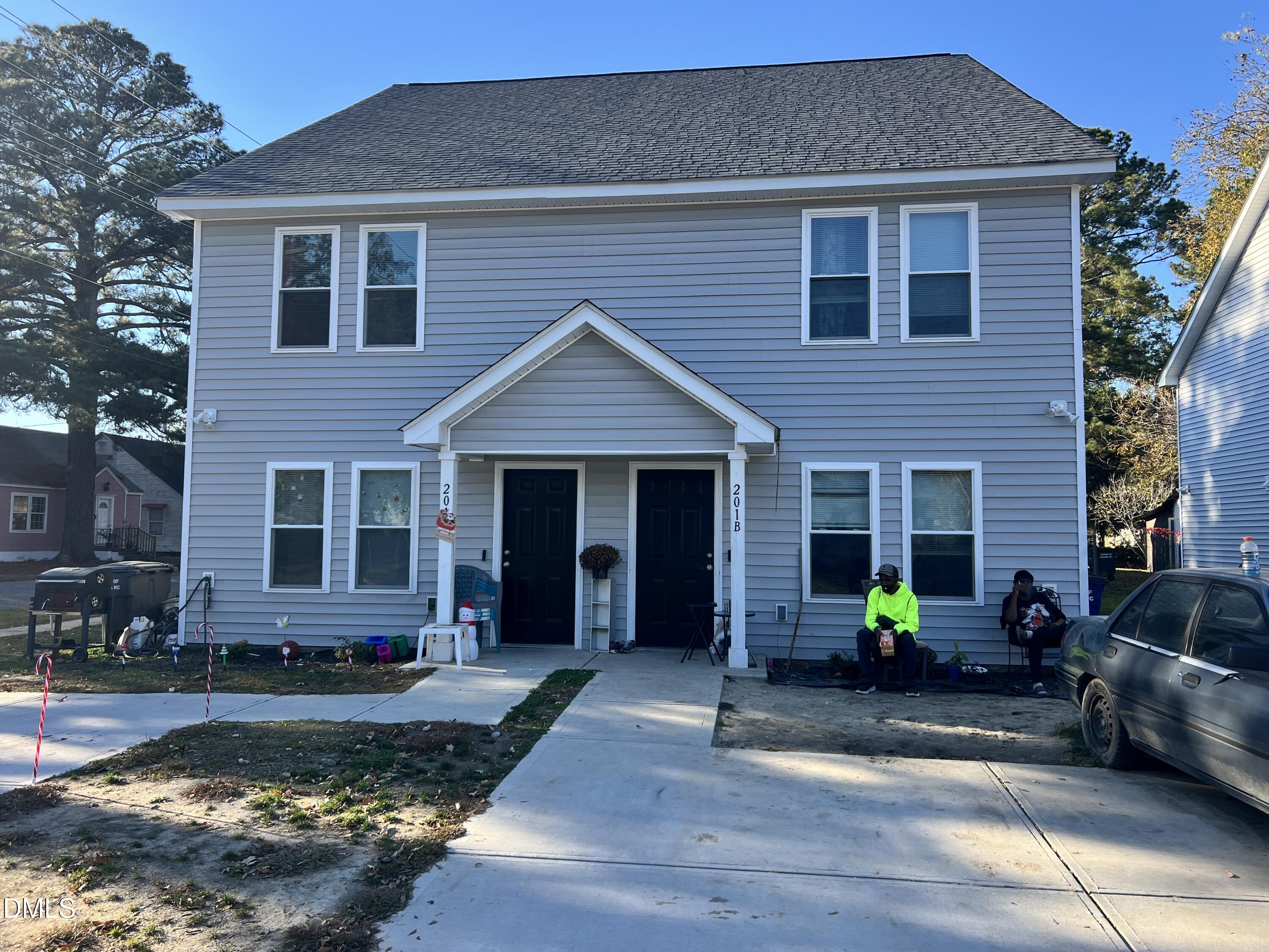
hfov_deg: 67.3
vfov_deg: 53.1
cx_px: 634
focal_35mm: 26
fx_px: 953
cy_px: 476
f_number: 1.5
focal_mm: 5.7
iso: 50
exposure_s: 1/957
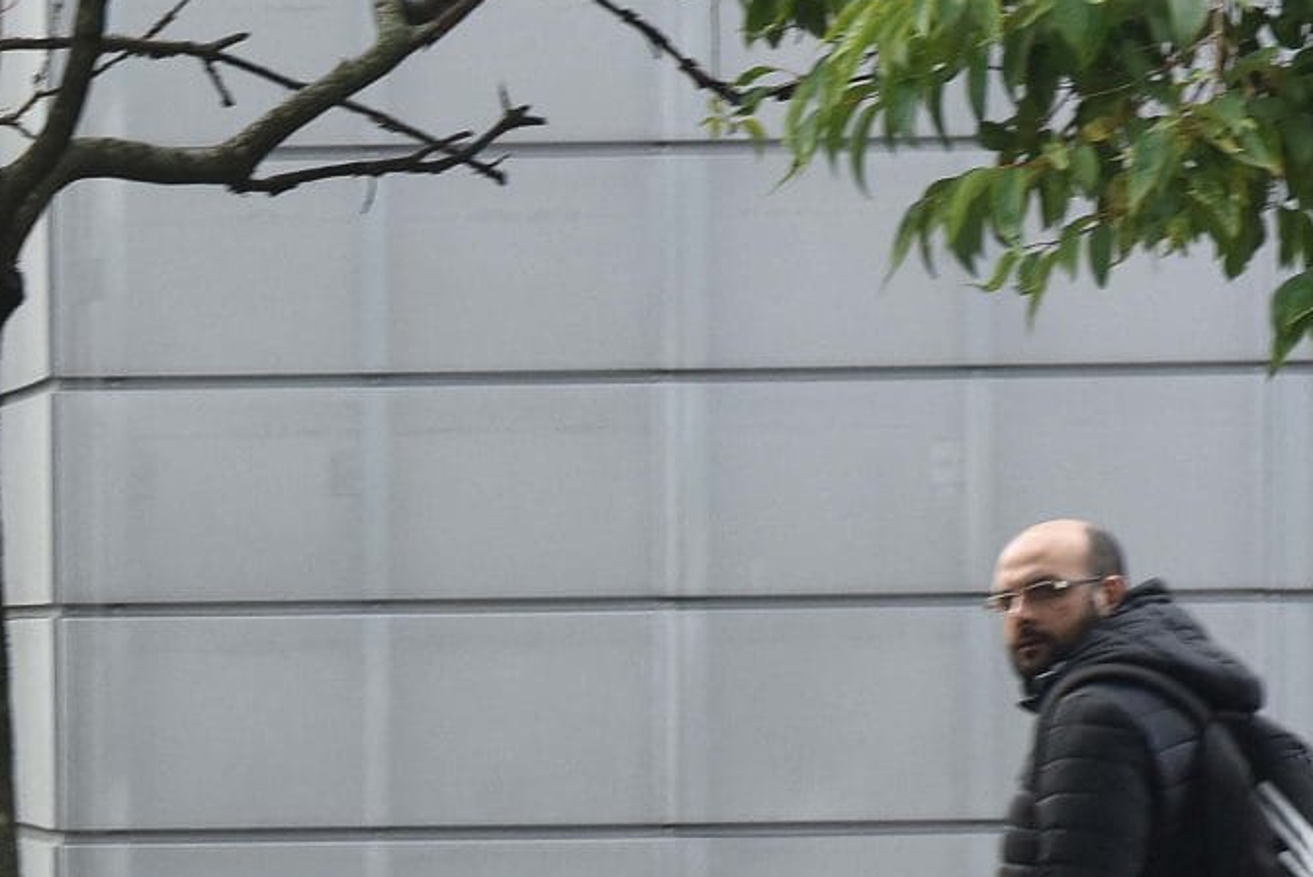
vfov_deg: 5.1
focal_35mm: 267
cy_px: 1195
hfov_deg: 7.5
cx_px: -1031
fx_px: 9742
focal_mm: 70
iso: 800
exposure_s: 1/320
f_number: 6.3
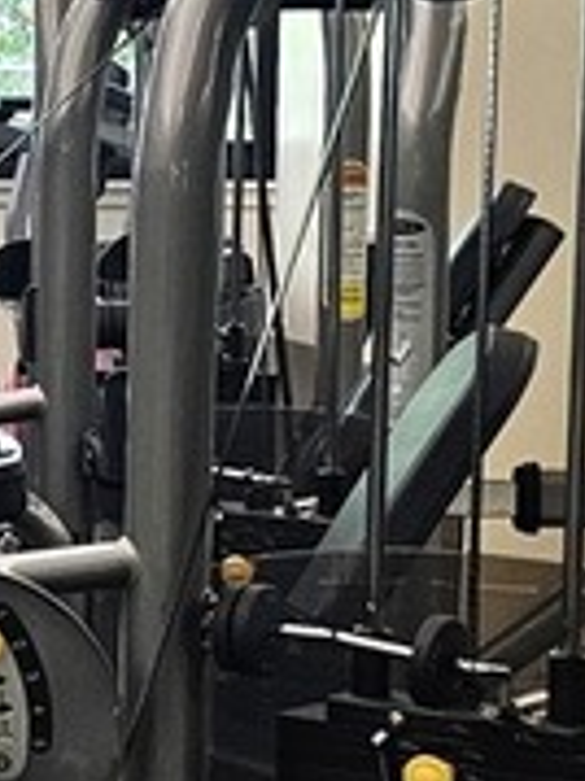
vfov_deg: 14.2
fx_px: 3136
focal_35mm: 139
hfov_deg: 9.0
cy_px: 257
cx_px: -1056
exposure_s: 1/120
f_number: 1.7
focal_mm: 6.3
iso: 160
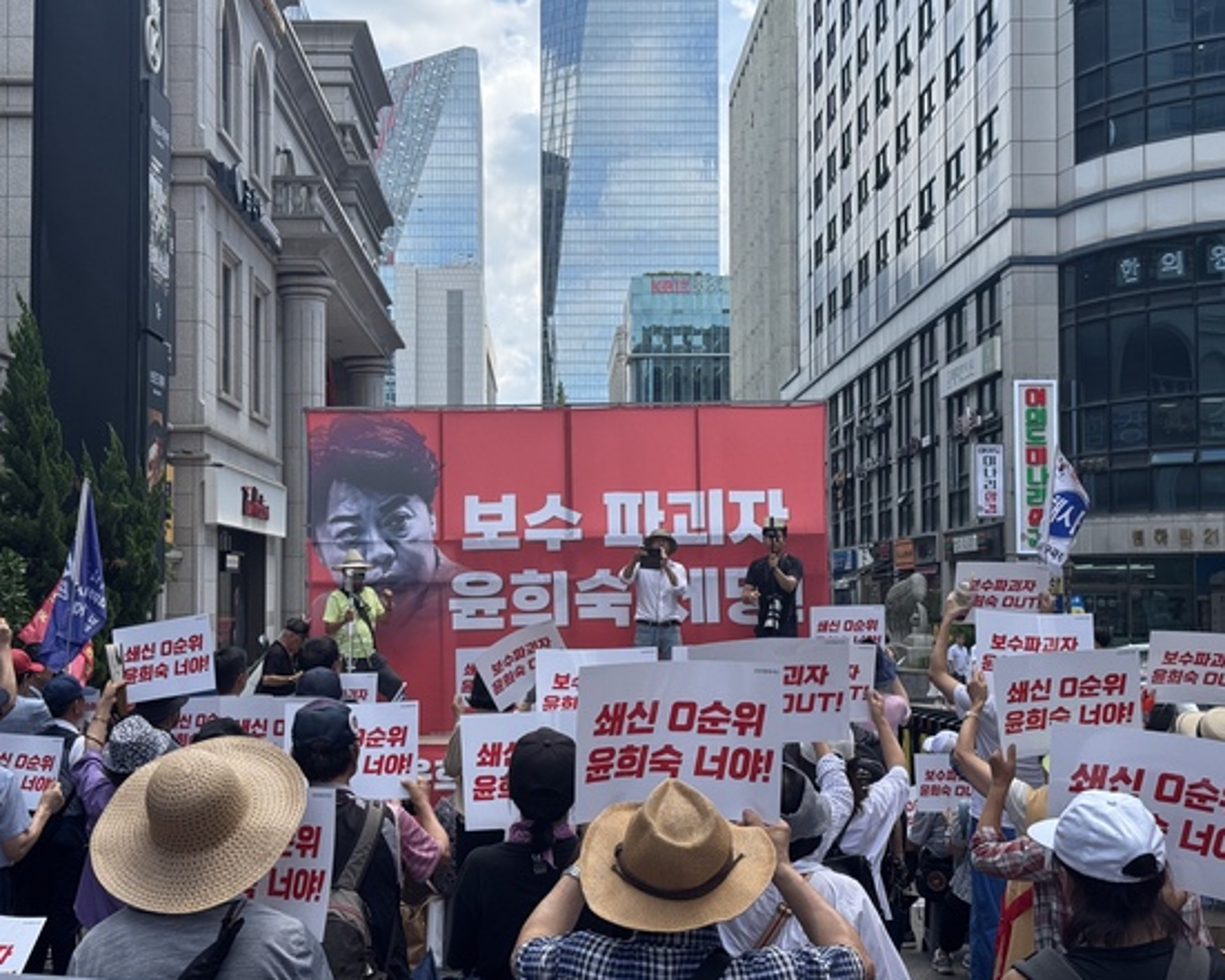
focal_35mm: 51
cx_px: 565
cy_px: 491
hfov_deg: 36.6
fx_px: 1849
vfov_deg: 29.7
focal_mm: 6.76
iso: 64
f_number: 1.78
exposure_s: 1/1770
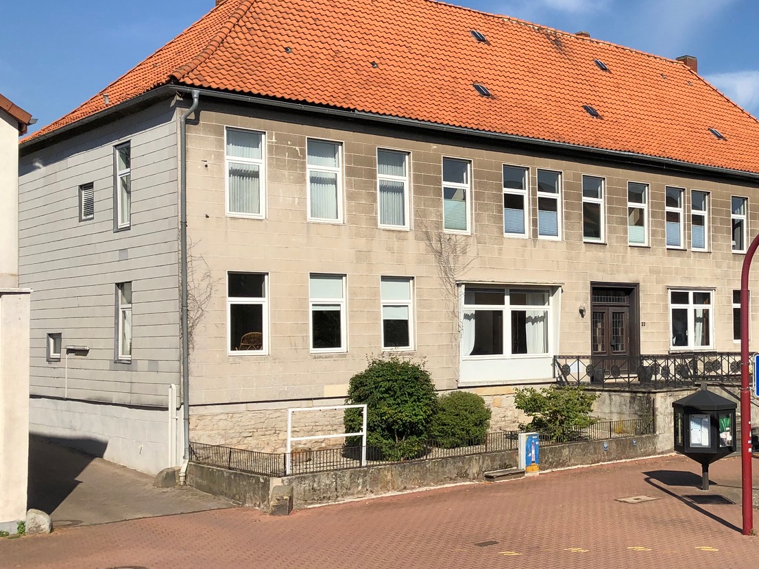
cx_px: 626
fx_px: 1118
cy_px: 305
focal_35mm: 51
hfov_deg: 36.0
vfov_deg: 28.5
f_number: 1.8
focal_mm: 3.99
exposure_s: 1/3040
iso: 20
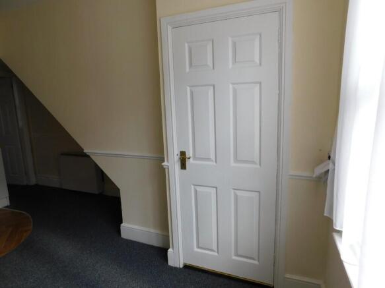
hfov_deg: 73.9
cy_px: 144
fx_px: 256
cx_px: 192
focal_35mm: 23
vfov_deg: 58.9
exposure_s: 1/80
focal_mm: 4
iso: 125
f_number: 3
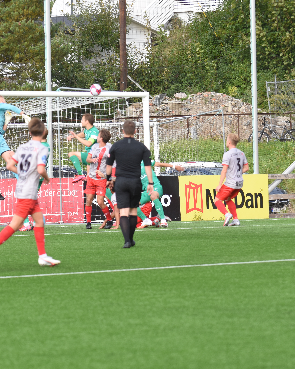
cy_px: 189
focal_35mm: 278
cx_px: 74
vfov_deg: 7.0
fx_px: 3031
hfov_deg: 5.6
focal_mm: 125
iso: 320
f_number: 3.5
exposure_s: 1/640
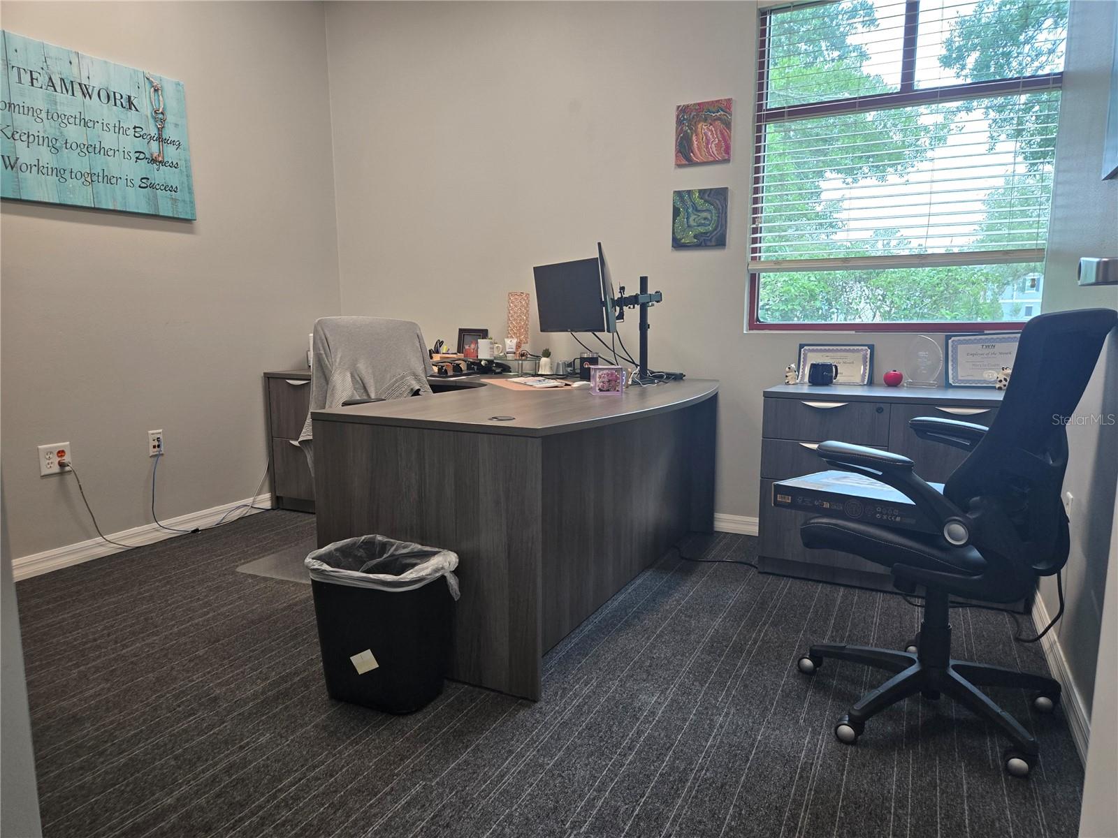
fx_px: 743
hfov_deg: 73.9
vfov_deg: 58.9
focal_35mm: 23
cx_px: 559
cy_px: 419
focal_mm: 5.4
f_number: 1.8
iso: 100
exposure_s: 1/120
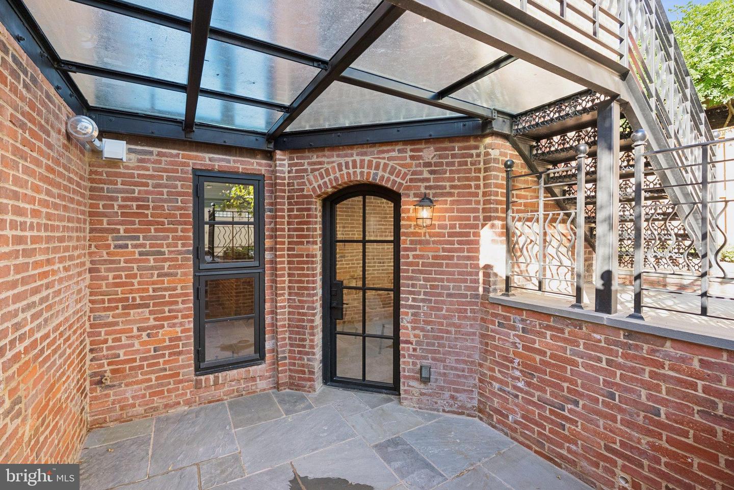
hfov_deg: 96.7
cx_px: 367
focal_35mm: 16
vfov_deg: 73.8
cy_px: 245
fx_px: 326
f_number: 4
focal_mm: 16
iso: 400
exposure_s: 1/160
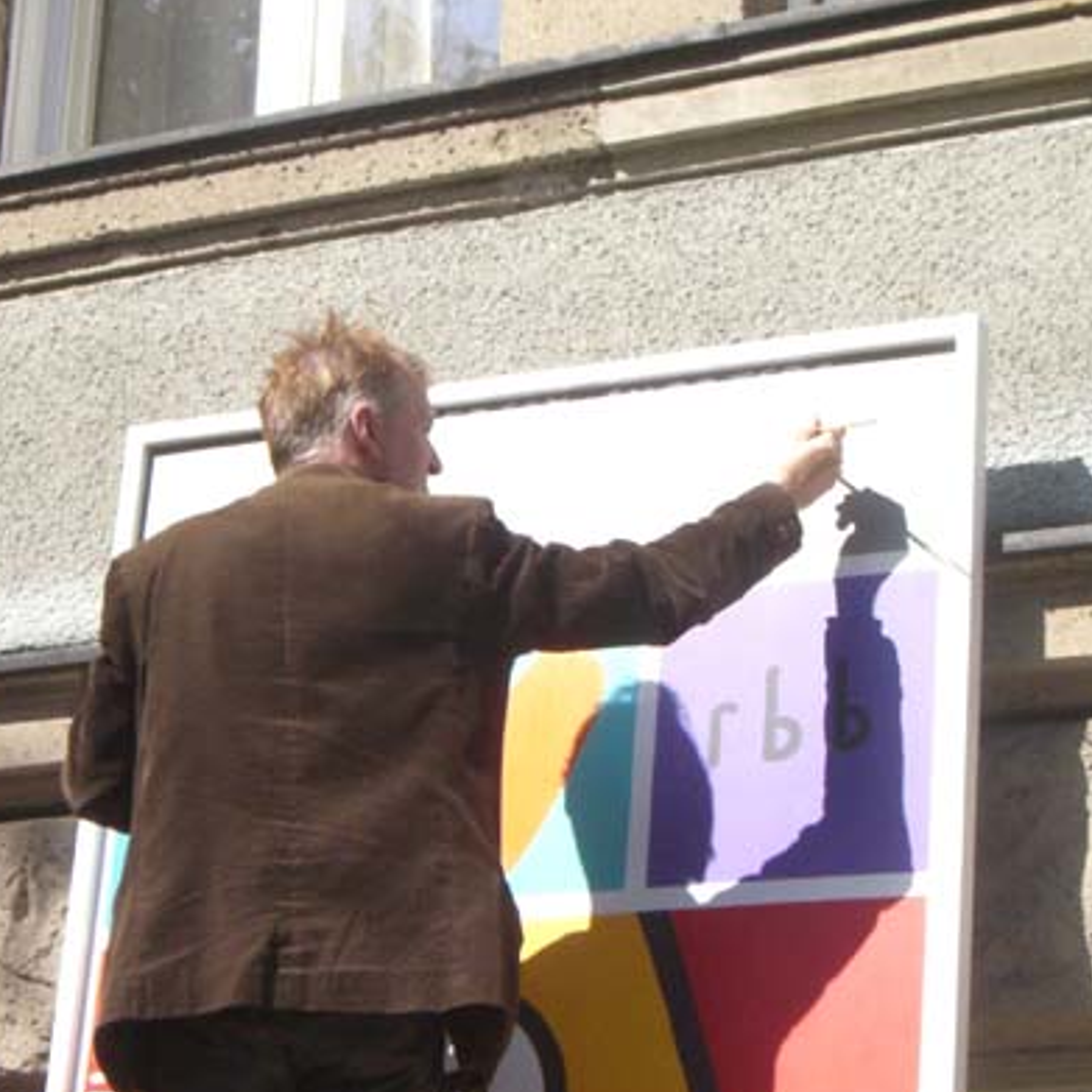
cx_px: 511
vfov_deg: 17.9
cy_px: 609
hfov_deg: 17.9
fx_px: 3462
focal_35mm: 97
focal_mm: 10.7
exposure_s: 1/1250
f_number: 5.8
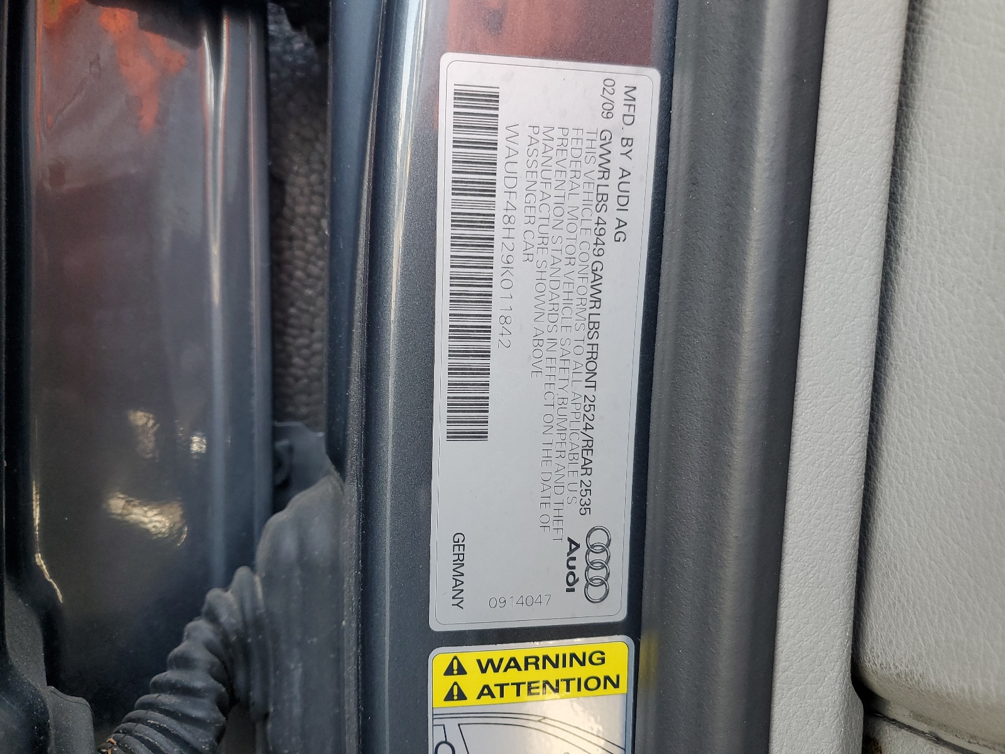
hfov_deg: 67.3
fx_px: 755
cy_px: 377
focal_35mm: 26
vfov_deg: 53.1
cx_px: 502
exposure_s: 1/120
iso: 57
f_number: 1.5
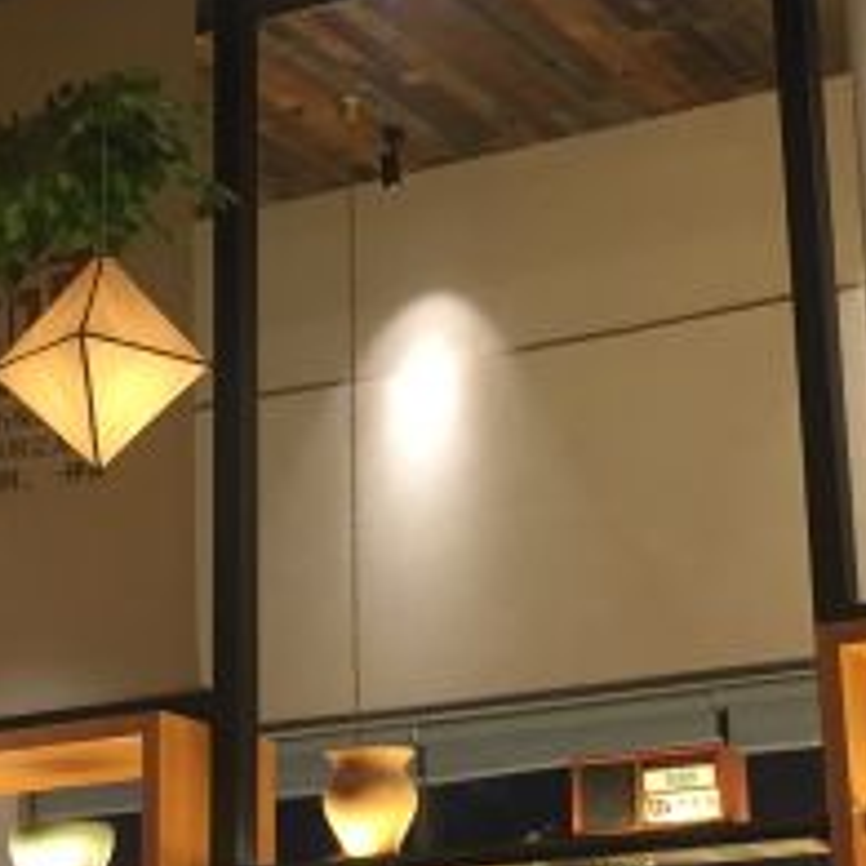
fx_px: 2604
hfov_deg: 18.9
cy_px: 415
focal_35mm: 92
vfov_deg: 18.9
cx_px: 471
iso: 50
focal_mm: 4.15
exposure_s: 1/33
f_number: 2.2
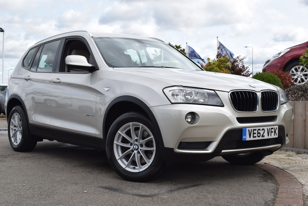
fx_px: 437
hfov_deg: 38.9
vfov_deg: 26.5
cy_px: 103
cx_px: 154
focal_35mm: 51
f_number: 9
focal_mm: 34
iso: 200
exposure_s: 1/320
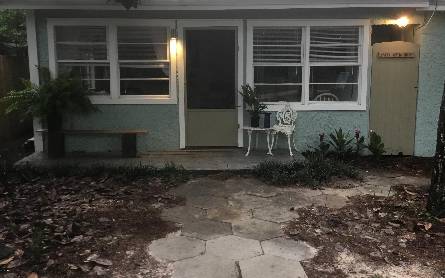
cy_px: 113
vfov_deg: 38.2
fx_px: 400
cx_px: 222
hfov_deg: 58.1
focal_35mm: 33
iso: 40
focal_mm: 3.3
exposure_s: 1/30
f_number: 2.4
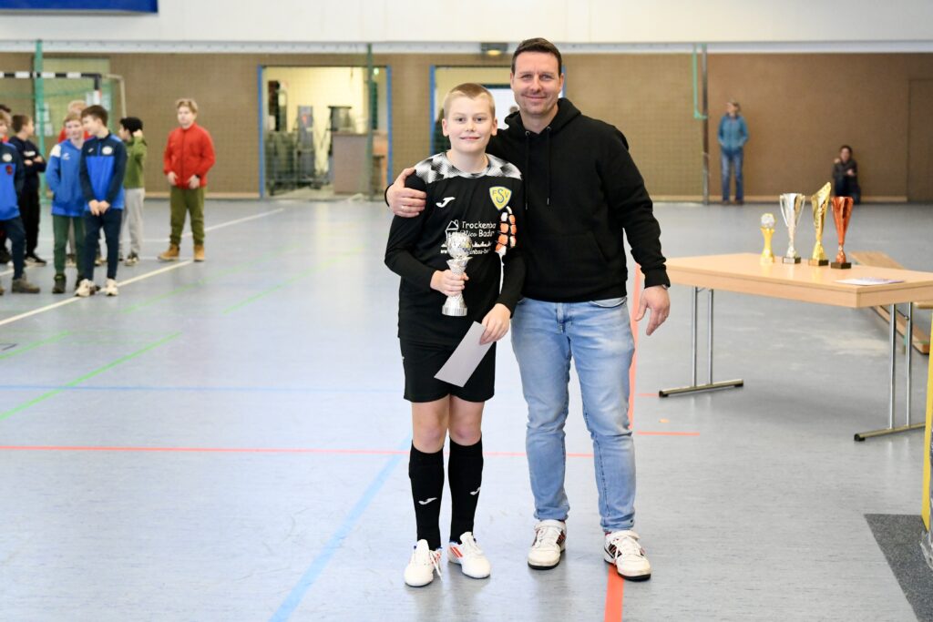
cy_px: 311
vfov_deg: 29.3
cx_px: 466
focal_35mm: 46
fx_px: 1192
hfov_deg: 42.7
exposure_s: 1/800
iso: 7200
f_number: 2.8
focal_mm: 46
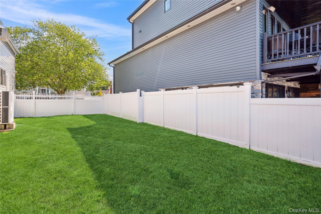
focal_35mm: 16
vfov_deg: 73.7
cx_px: 160
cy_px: 107
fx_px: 143
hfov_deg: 96.7
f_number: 5.6
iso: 200
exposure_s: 1/200
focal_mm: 16
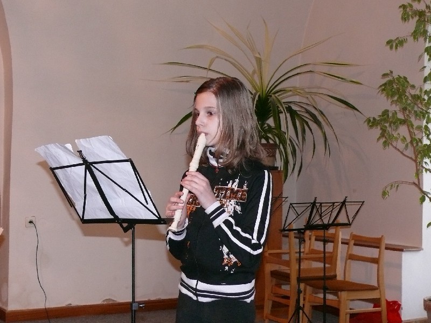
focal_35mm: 56
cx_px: 216
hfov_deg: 34.3
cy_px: 162
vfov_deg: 26.1
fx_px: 697
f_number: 3.2
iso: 400
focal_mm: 9.7
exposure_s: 1/30
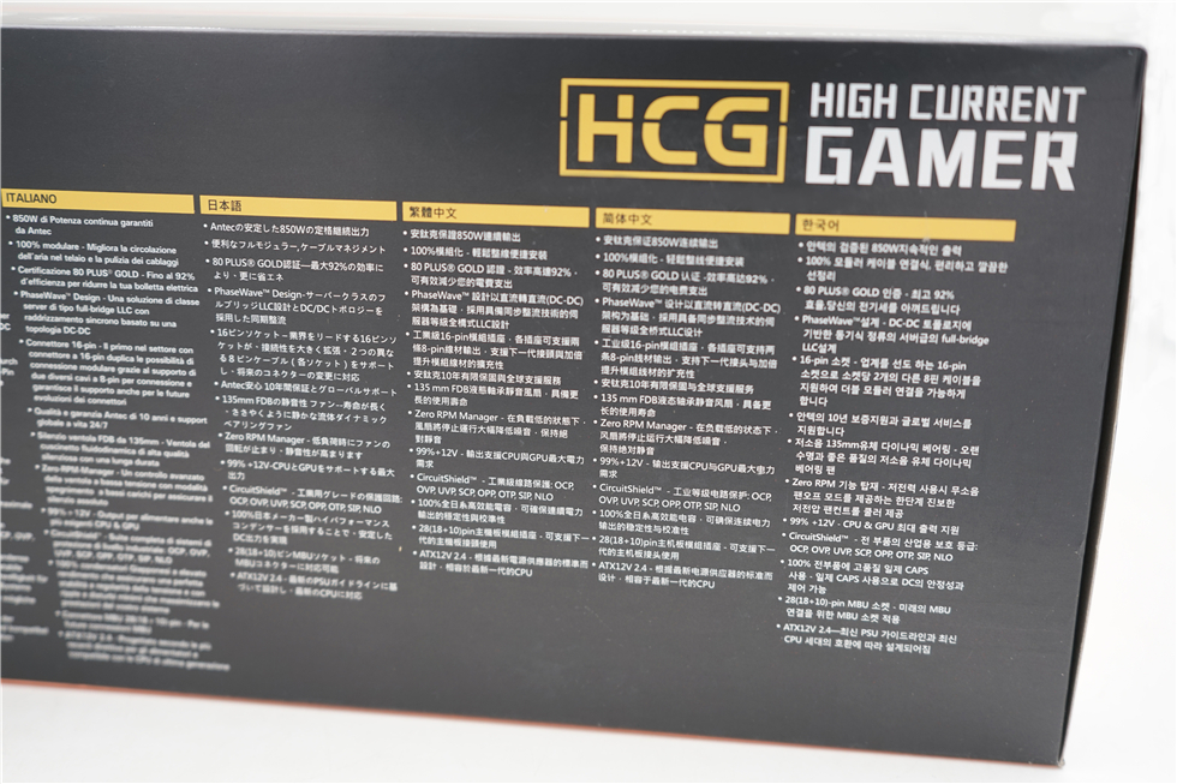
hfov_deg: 51.9
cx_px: 588
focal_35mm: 37
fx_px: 1209
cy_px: 392
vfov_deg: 35.9
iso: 160
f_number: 4
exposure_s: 1/80
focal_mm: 37
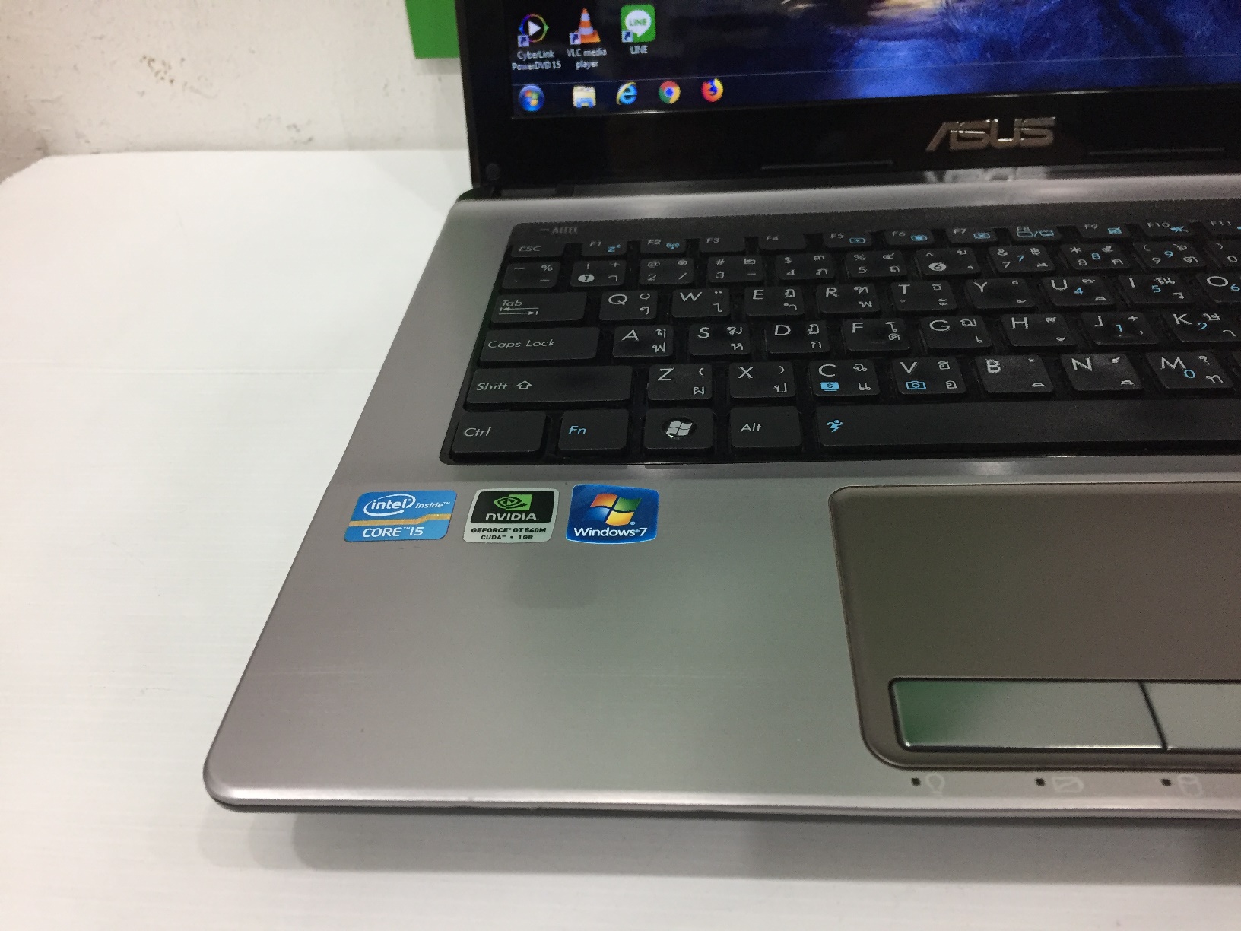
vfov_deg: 48.2
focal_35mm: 29
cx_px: 620
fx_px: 1040
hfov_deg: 61.7
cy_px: 466
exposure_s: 1/33
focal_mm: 4.15
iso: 80
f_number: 2.2
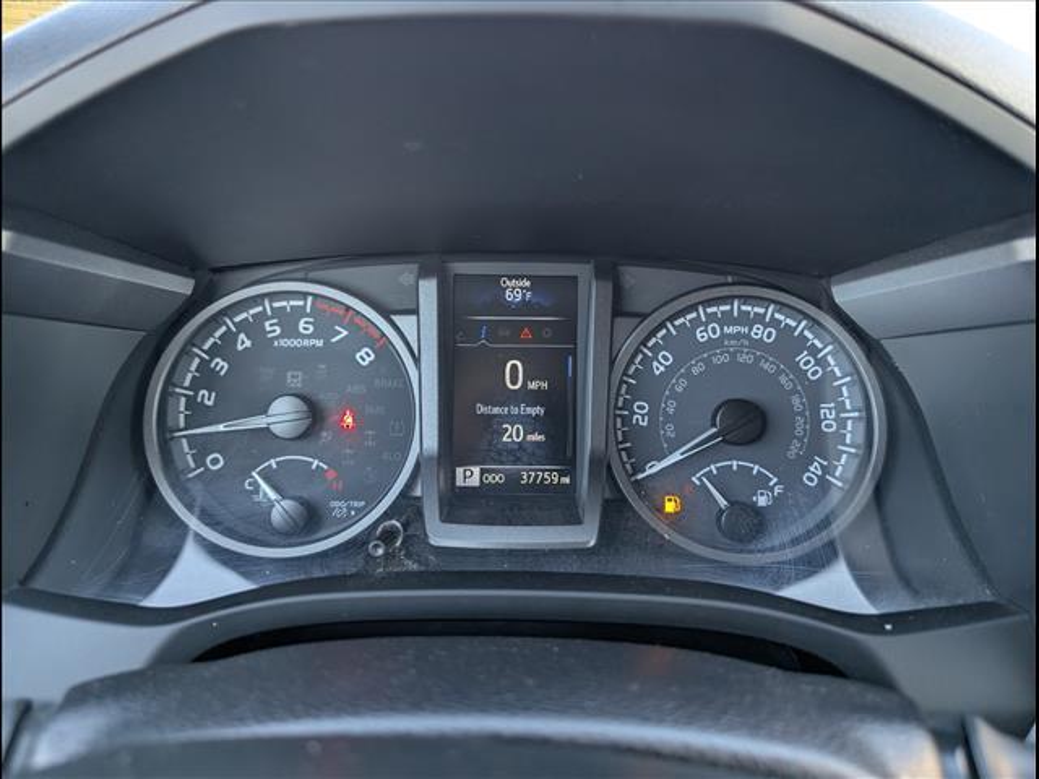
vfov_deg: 56.8
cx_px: 520
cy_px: 390
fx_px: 720
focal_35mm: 24
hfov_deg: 71.6
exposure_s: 1/435
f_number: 1.68
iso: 483
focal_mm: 6.9
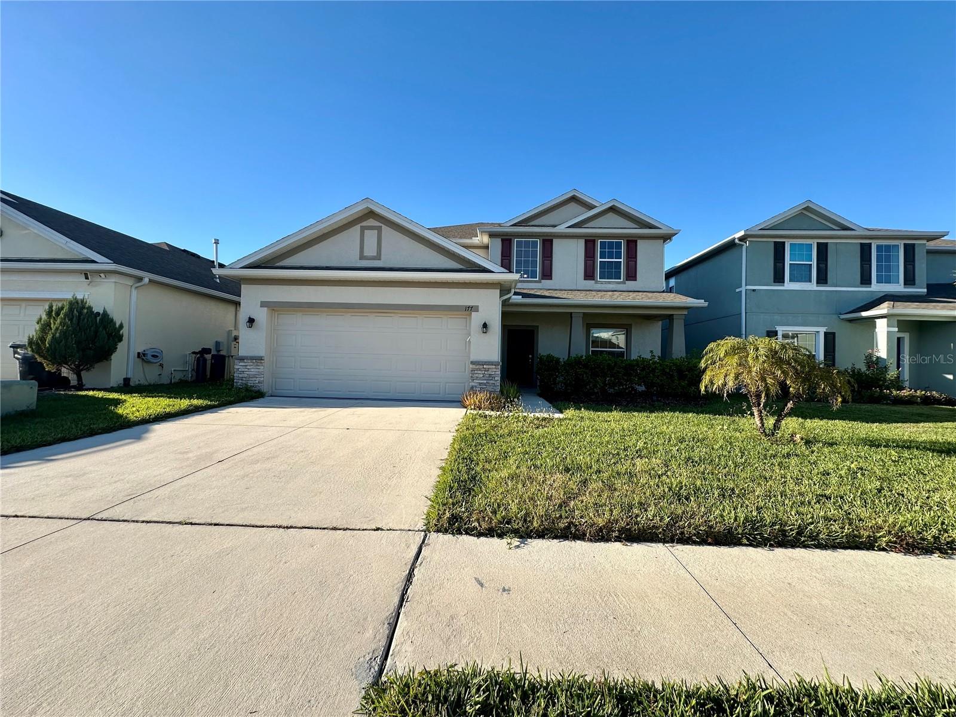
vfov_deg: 85.7
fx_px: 387
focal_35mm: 14
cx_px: 478
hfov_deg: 102.1
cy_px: 358
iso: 50
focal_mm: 2.22
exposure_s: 1/955
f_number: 2.2
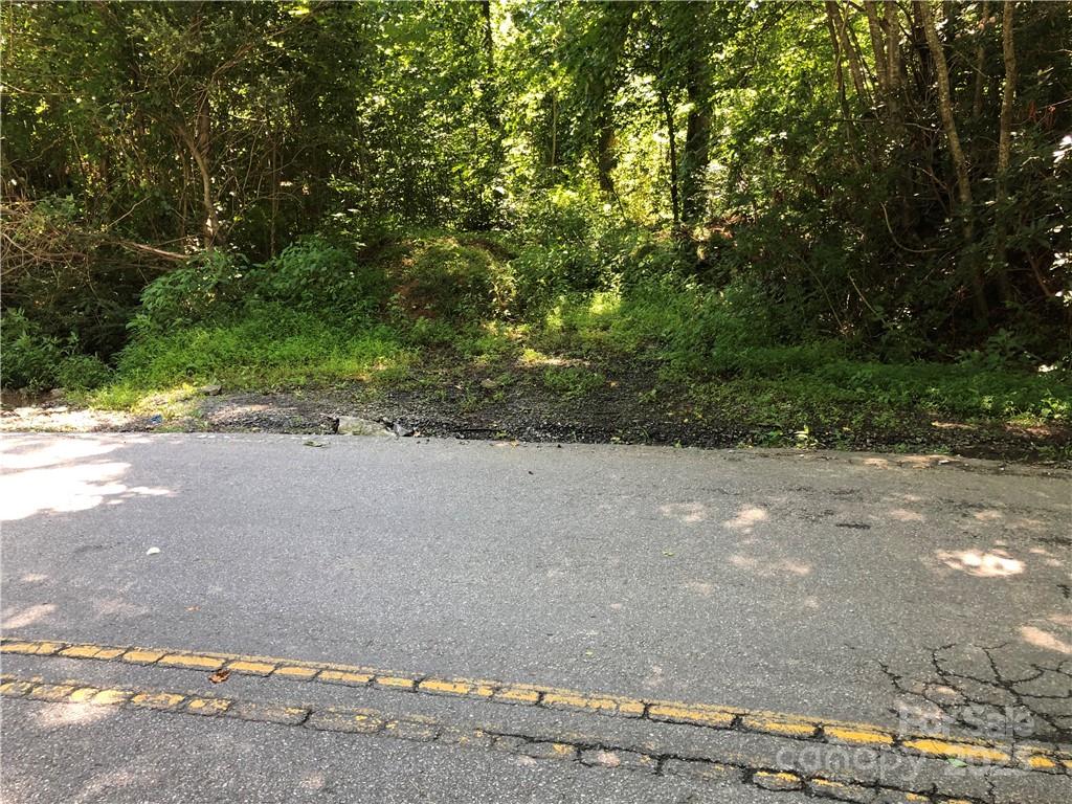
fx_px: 867
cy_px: 402
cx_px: 536
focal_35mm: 28
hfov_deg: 63.4
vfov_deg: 49.7
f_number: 1.8
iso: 25
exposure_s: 1/40
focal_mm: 3.99
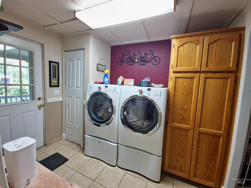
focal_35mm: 13
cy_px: 94
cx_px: 126
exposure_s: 1/60
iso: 160
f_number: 2.2
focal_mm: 2.2
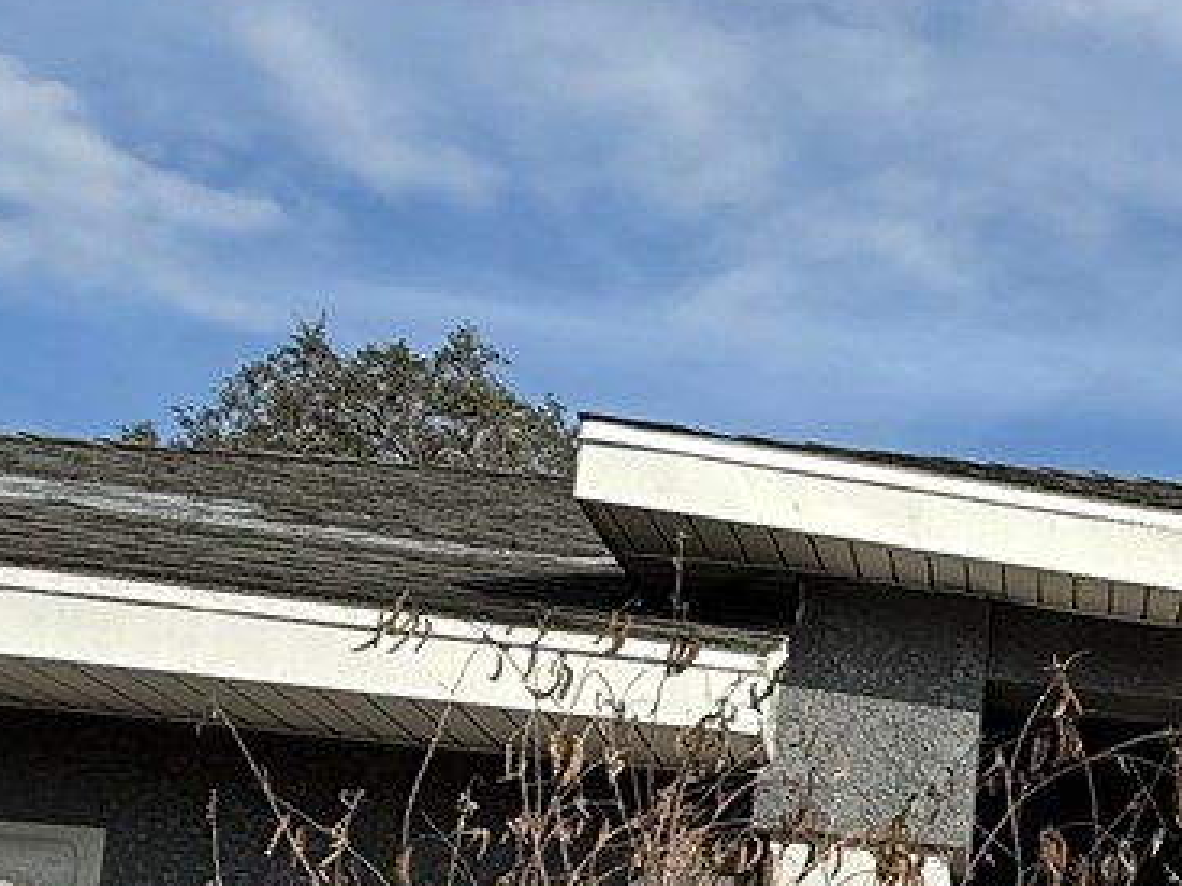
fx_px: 2082
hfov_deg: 24.5
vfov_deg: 22.9
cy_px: 909
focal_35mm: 61
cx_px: 1781
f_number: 2.2
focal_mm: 2.22
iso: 50
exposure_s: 1/2320
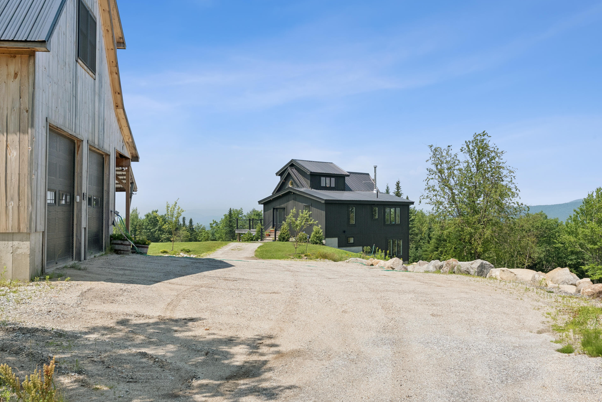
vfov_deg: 36.9
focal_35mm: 36
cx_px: 305
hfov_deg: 53.1
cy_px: 203
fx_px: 602
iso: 320
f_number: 7.1
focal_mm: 35
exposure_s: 1/1250
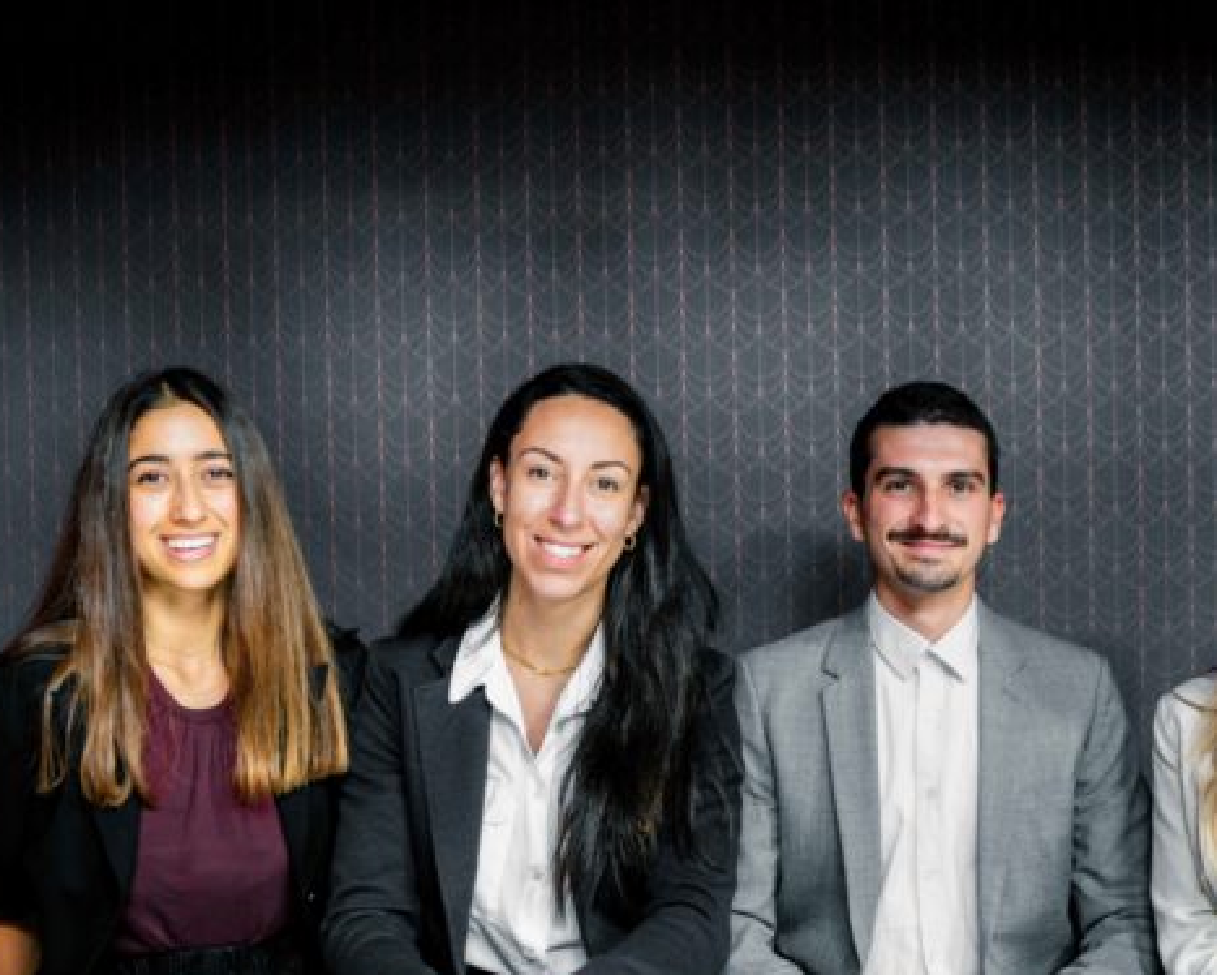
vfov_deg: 28.0
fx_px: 1946
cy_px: 626
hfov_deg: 34.6
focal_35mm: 54
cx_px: 753
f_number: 1.6
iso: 1600
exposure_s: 1/250
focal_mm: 35
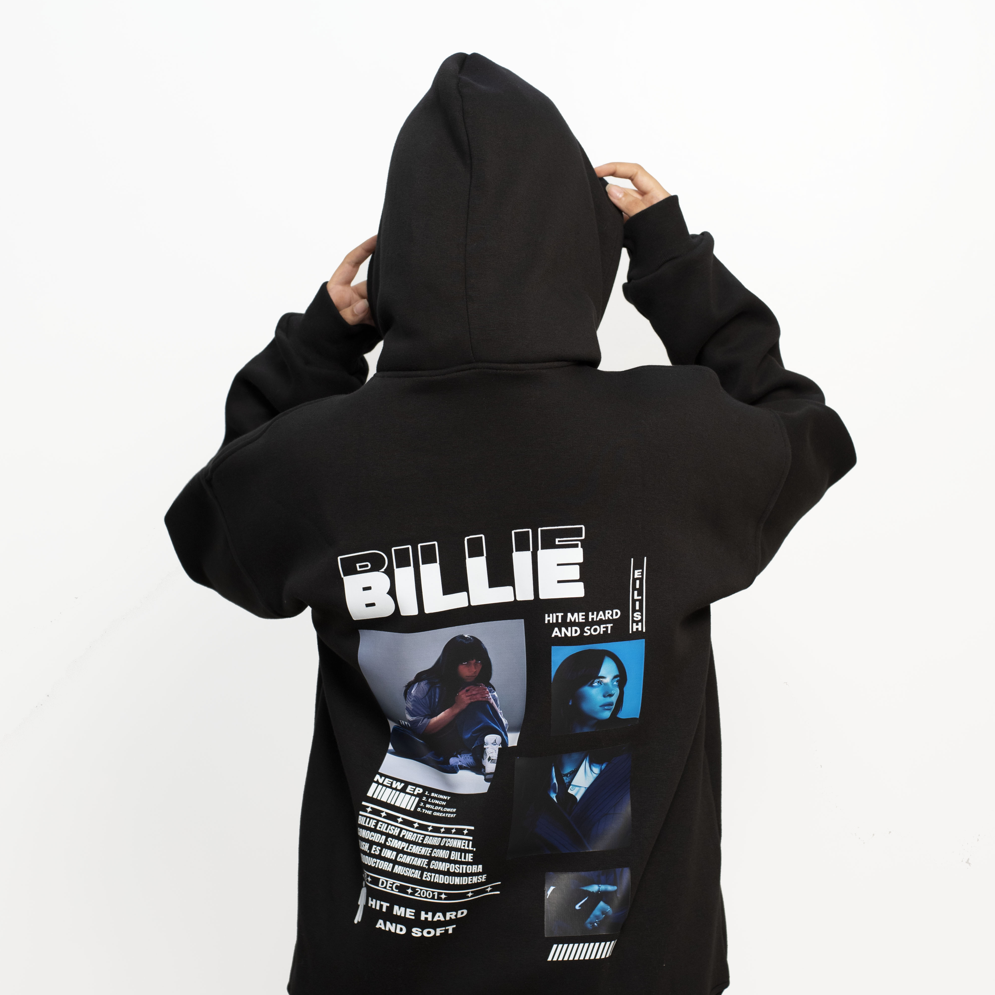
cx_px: 499
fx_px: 2081
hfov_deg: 26.9
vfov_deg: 26.9
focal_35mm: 64
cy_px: 463
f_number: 4.5
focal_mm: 50
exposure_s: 1/200
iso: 640
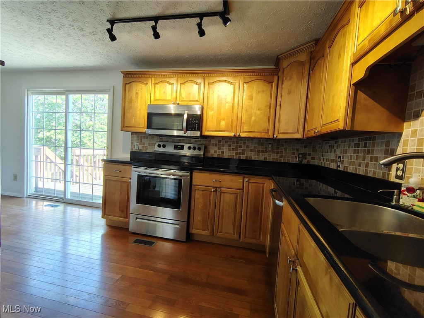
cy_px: 159
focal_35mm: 16
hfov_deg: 94.5
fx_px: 196
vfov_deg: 78.1
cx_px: 212
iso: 449
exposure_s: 1/60
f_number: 2.2
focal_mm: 2.13
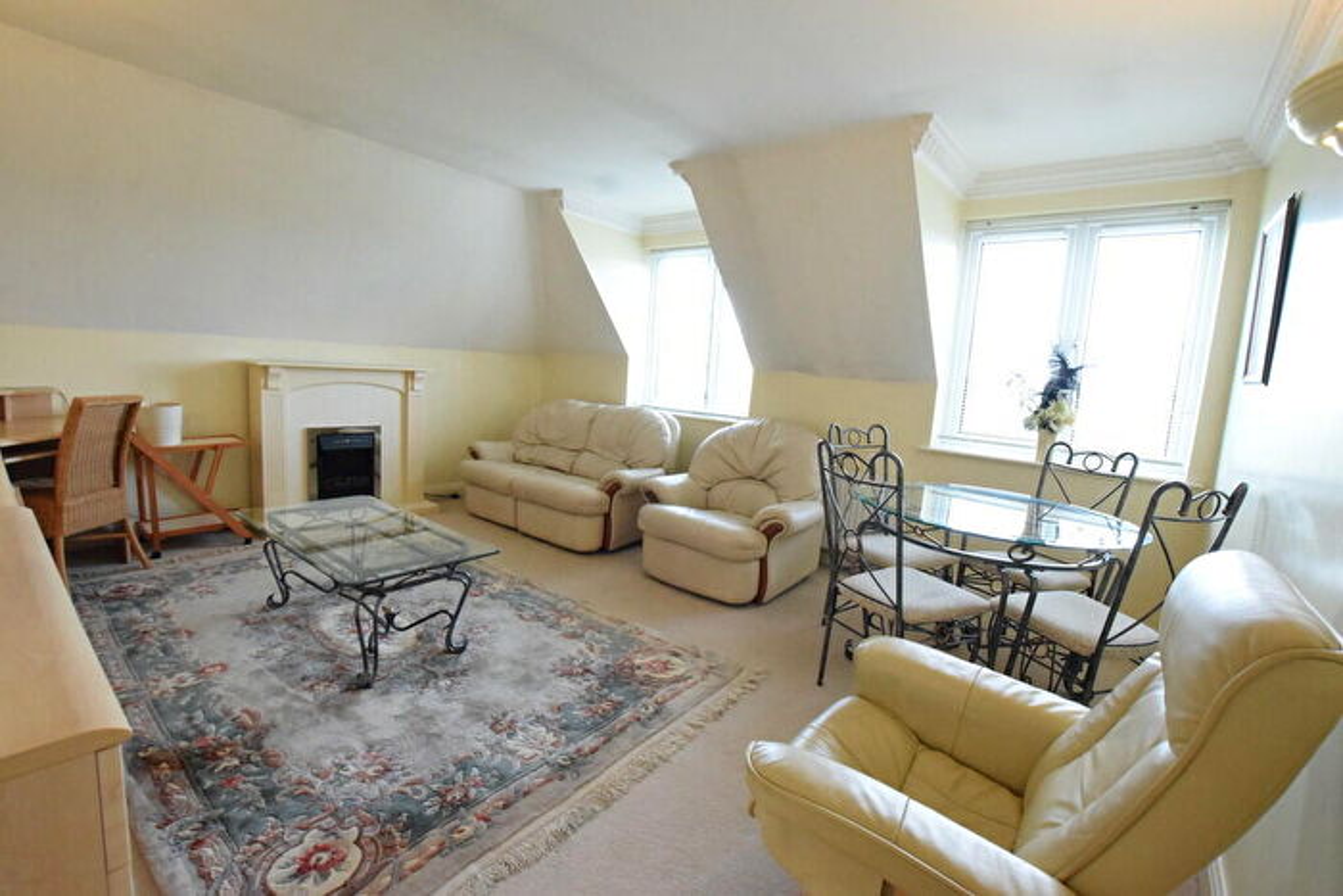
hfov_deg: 100.4
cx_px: 672
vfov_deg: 77.4
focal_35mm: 15
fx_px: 560
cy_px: 448
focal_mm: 10
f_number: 8
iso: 6400
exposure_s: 1/250
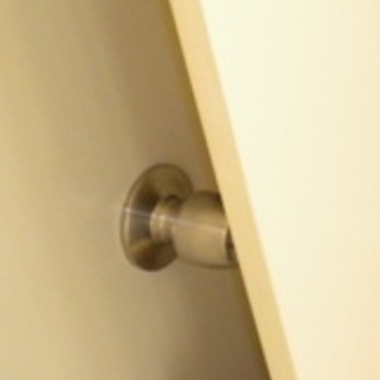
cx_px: 683
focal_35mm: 122
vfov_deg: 14.1
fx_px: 1515
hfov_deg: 13.0
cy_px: 28
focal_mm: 6.3
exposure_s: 1/53.7
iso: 228
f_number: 3.1
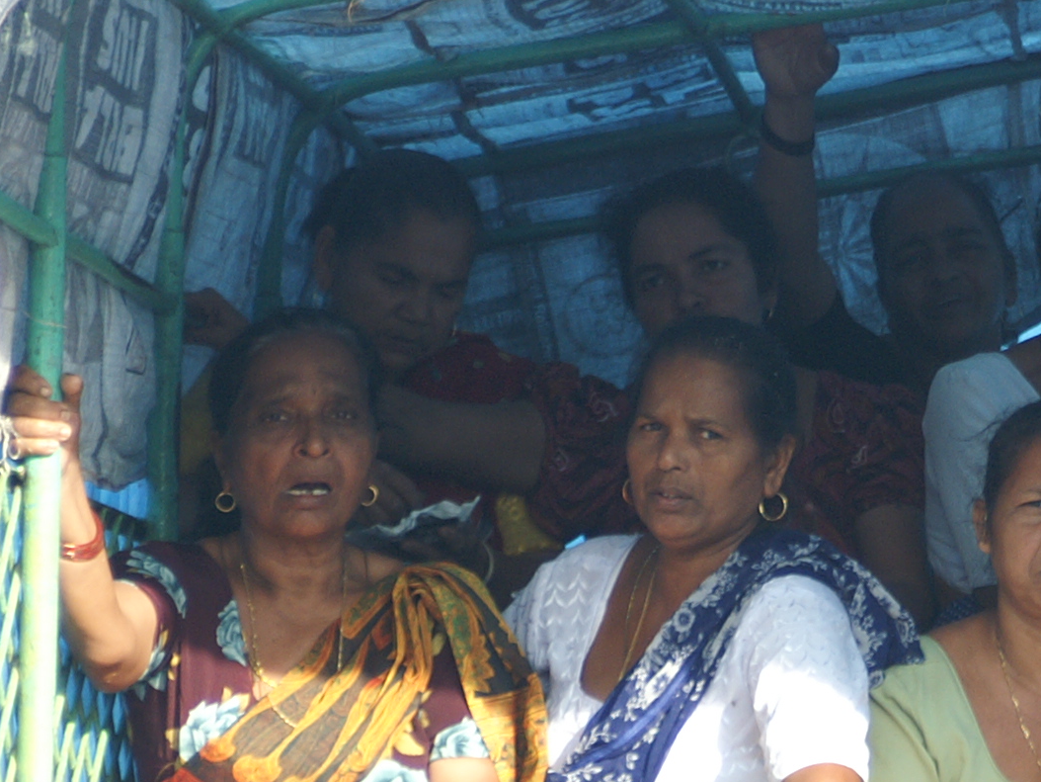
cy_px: 527
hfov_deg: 6.4
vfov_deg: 4.8
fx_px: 9276
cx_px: 1172
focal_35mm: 308
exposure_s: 1/300
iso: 200
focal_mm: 75
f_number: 4.5
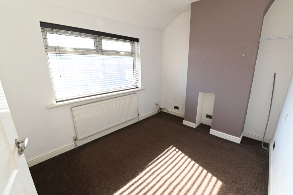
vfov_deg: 77.2
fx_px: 122
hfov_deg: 100.4
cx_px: 146
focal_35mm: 15
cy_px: 98
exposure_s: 1/200
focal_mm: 15
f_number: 10
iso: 4000
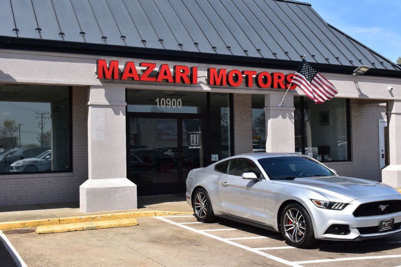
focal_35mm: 44
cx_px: 200
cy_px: 134
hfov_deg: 45.0
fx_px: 484
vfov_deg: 30.8
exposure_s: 1/500
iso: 320
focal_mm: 29
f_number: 11
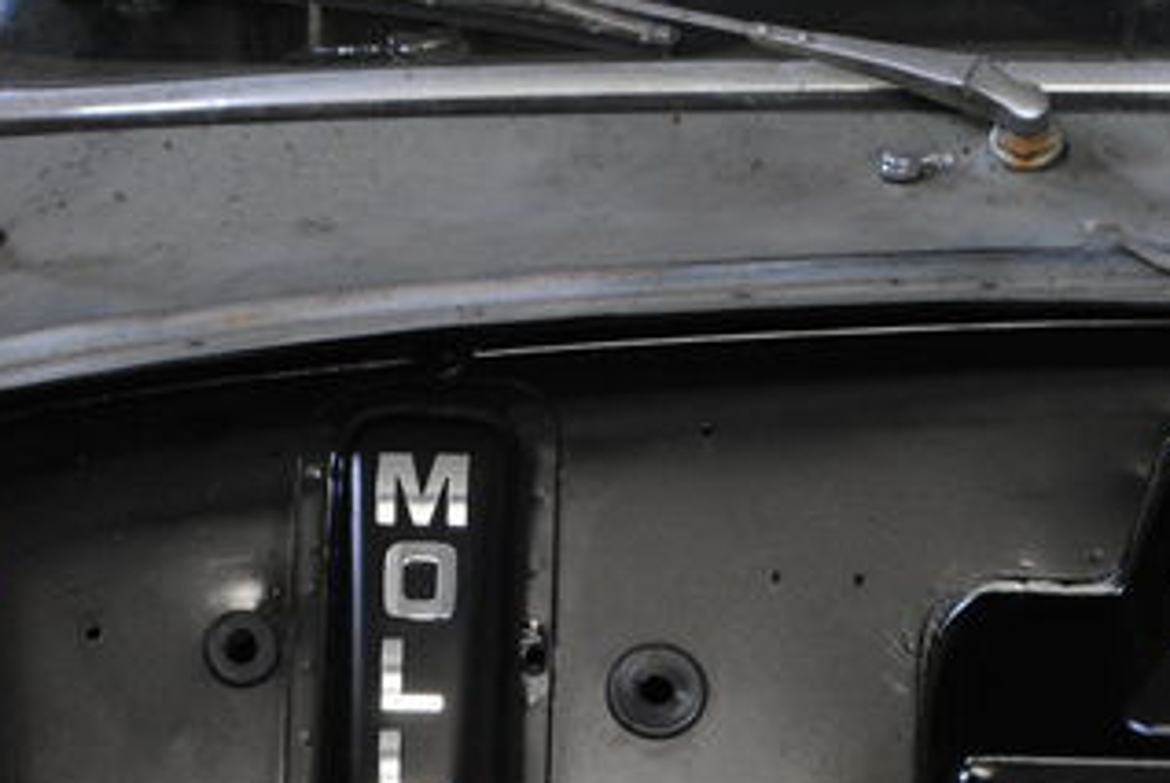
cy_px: 709
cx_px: 427
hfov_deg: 12.3
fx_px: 5403
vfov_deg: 8.3
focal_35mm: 166
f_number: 5.6
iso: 800
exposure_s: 1/13
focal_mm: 55
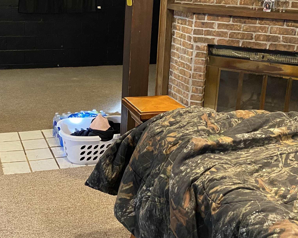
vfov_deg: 29.3
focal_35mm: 51
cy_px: 62
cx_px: 85
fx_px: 450
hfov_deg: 36.0
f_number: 1.8
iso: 400
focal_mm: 4.25
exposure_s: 1/40
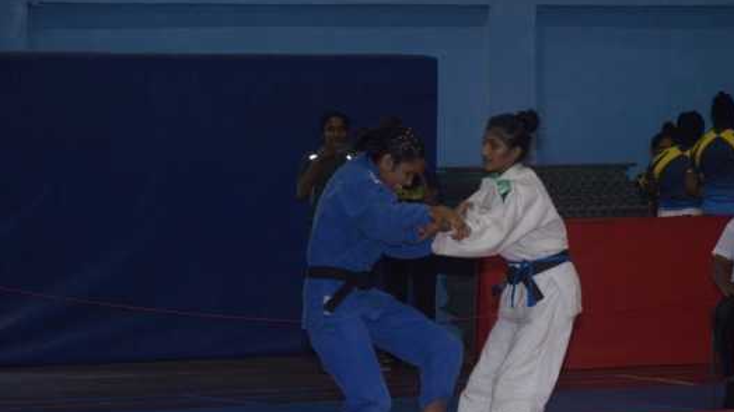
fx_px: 3981
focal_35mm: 205
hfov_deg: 10.5
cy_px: 273
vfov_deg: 5.9
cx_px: 431
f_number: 5.6
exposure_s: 1/160
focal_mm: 105
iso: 1600
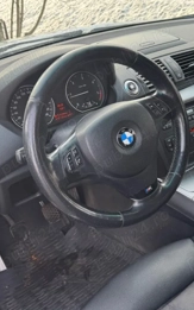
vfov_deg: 50.4
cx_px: 155
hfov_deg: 31.9
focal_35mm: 39
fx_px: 330
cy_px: 160
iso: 64
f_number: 1.78
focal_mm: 6.76
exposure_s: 1/186
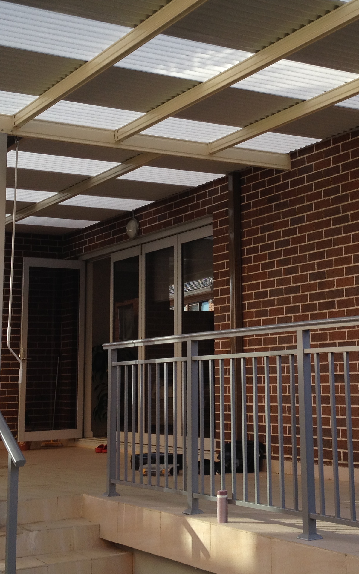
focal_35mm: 63
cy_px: 235
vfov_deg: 32.4
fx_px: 986
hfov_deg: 20.5
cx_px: 243
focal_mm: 4.28
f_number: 2.4
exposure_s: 1/284
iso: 50
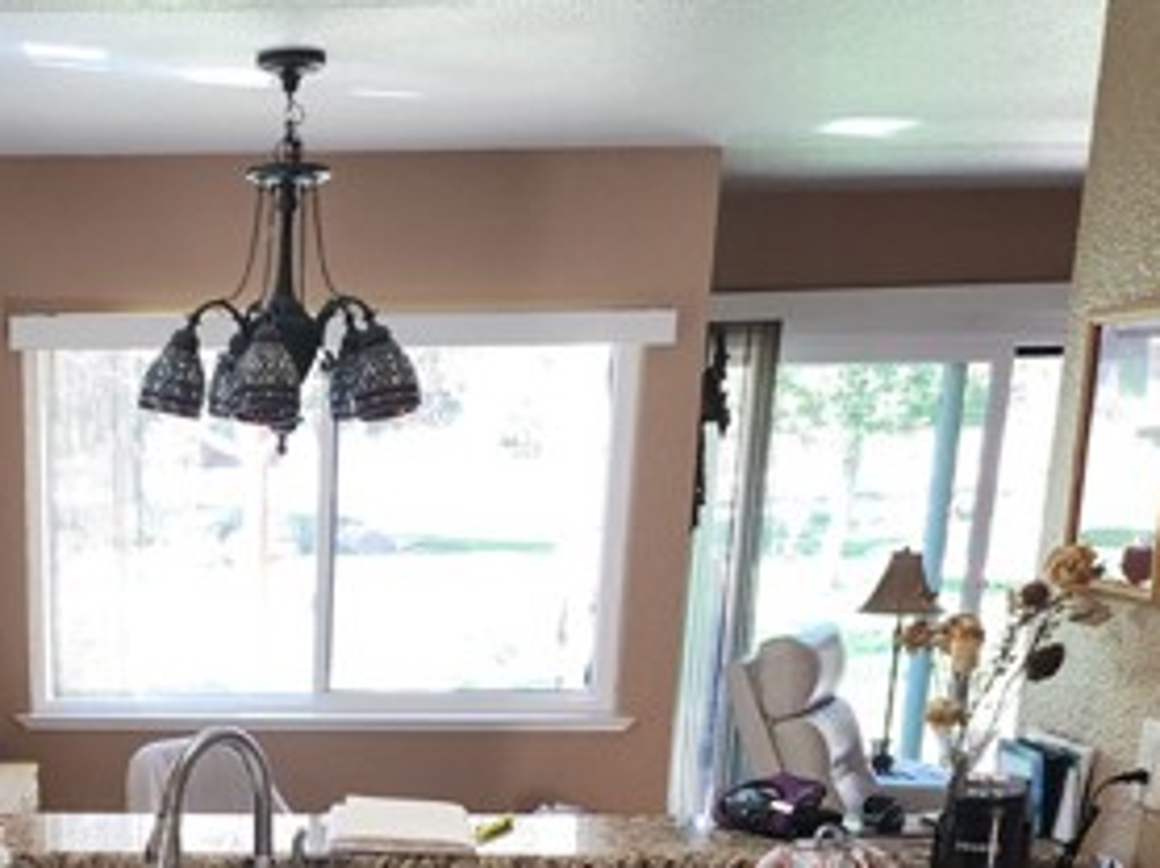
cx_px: 129
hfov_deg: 34.3
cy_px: 926
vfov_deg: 25.7
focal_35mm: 53
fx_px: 1775
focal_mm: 6.4
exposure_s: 1/60
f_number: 1.8
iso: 100
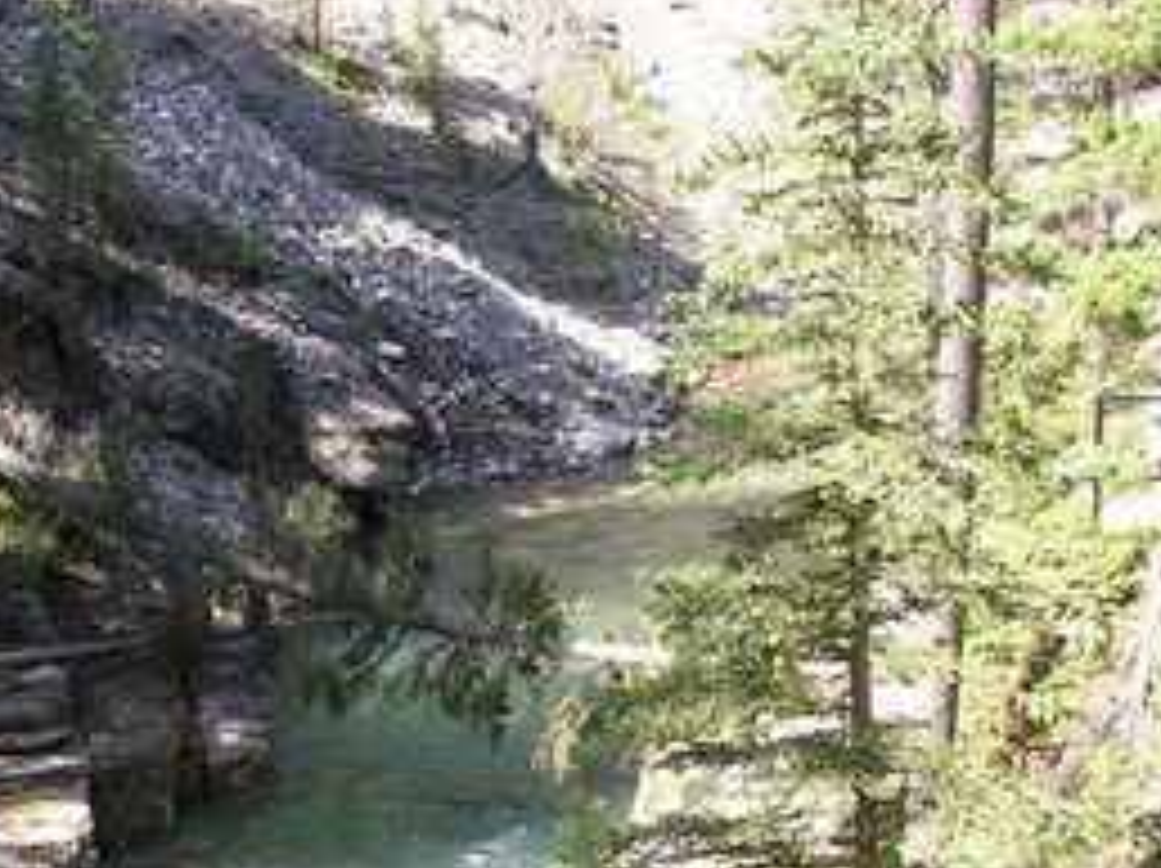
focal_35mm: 95
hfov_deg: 20.5
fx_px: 3183
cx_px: 302
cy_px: 726
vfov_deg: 15.4
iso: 50
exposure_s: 1/82
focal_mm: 8.9
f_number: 4
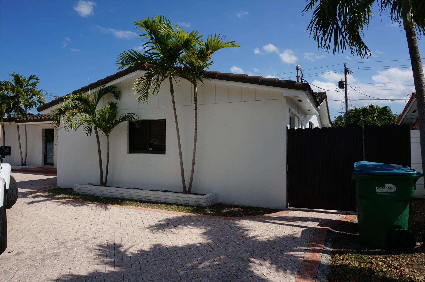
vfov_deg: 53.0
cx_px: 212
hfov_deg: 73.8
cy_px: 141
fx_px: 283
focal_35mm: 24
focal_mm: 16
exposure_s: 1/125
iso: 100
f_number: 16
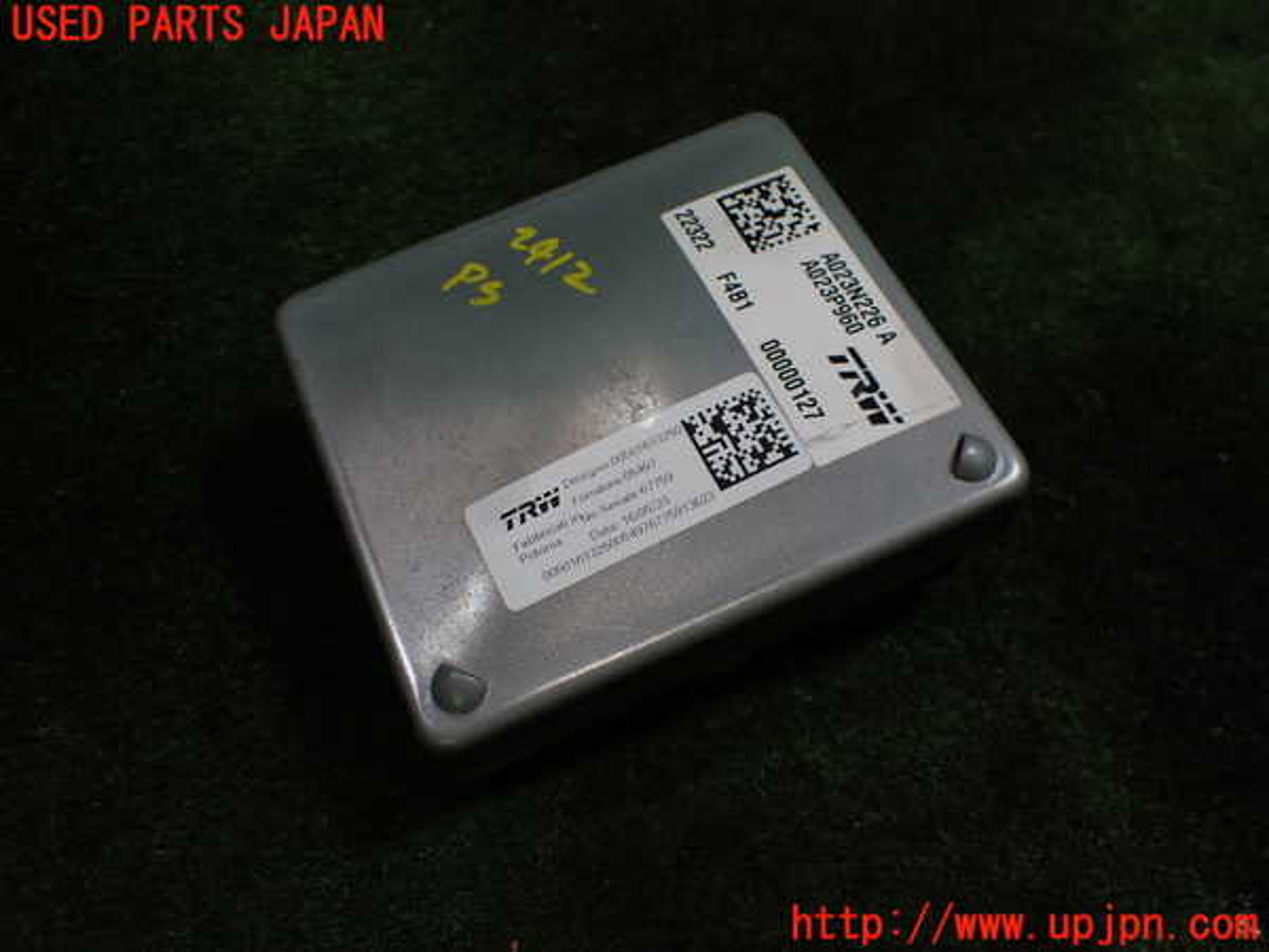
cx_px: 634
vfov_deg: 46.8
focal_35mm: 30
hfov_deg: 60.0
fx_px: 1100
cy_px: 476
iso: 200
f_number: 2.3
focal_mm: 5.4
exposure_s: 1/125
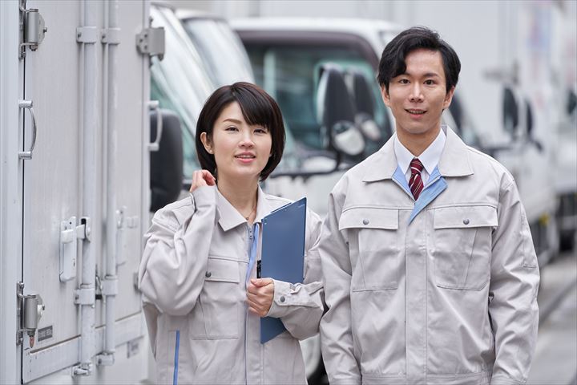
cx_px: 288
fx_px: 3157
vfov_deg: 7.0
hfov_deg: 10.4
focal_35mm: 197
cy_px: 192
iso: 200
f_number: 4
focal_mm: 197
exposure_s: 1/160
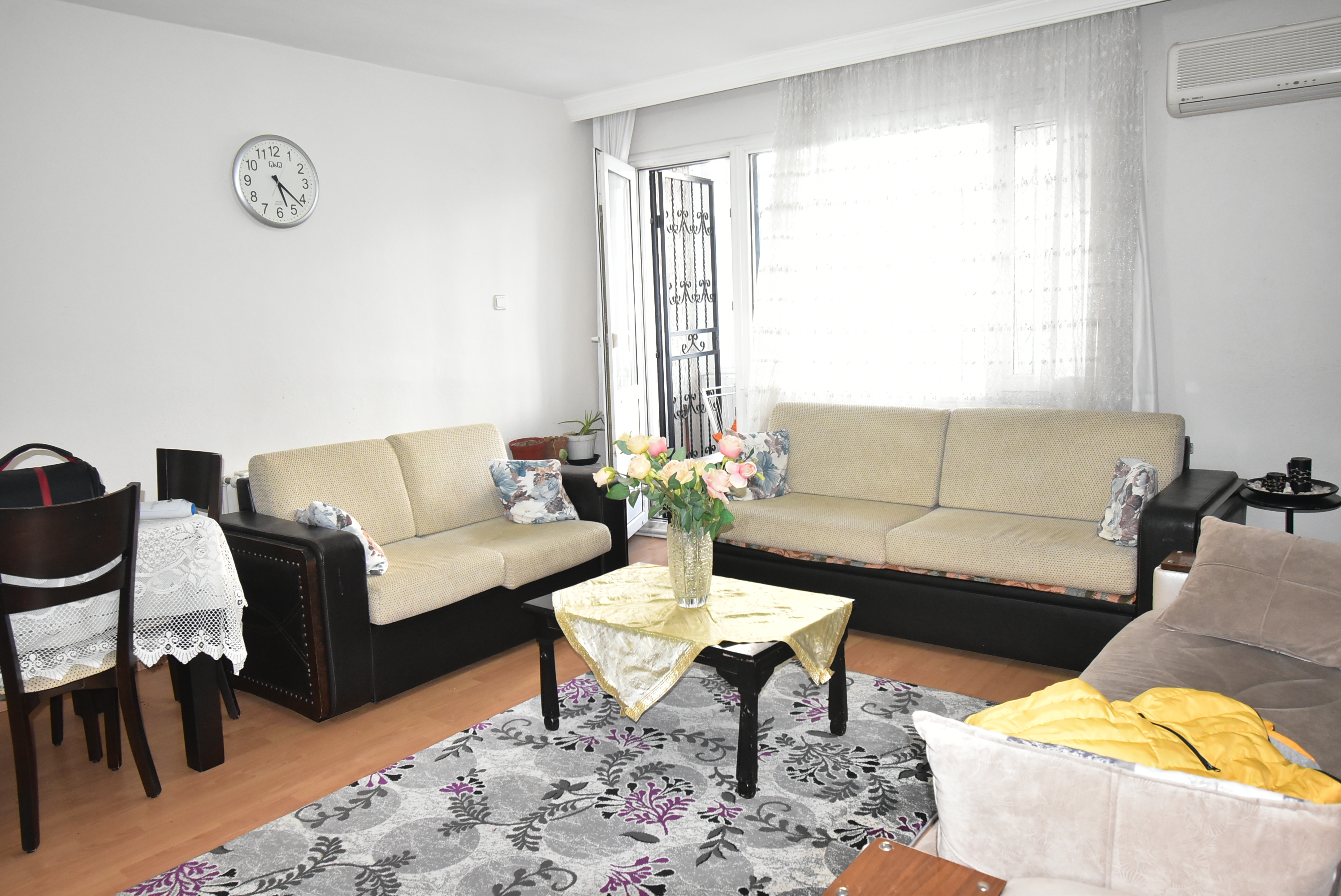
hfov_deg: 70.4
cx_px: 670
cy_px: 448
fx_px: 951
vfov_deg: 50.5
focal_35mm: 26
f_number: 6.3
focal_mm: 17
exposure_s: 1/60
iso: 2200
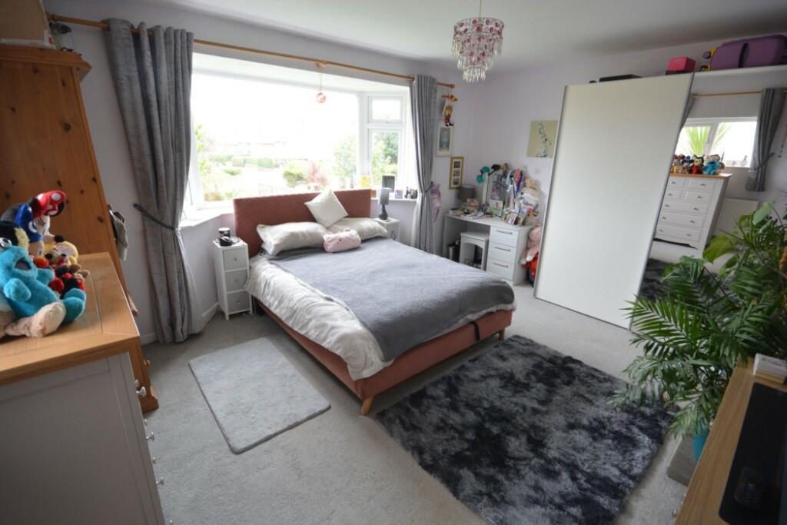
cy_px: 262
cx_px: 394
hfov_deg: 95.0
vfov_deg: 72.1
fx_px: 361
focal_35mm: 16
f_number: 8
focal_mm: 11
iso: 400
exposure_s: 1/6
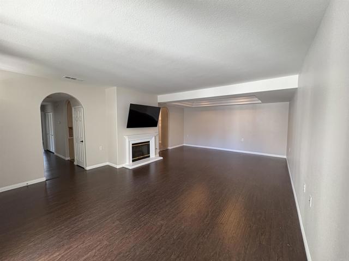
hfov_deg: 102.1
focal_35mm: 14
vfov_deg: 85.7
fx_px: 141
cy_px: 130
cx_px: 174
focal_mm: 2.22
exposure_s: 1/60
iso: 160
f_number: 2.2
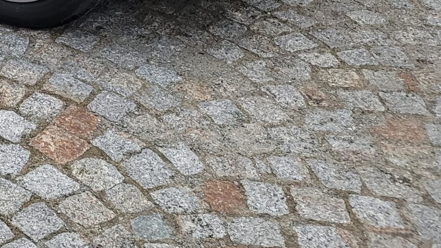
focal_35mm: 79
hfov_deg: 23.1
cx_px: -169
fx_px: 924
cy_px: -195
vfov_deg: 13.7
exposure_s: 1/100
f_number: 1.8
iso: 320
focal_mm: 5.4
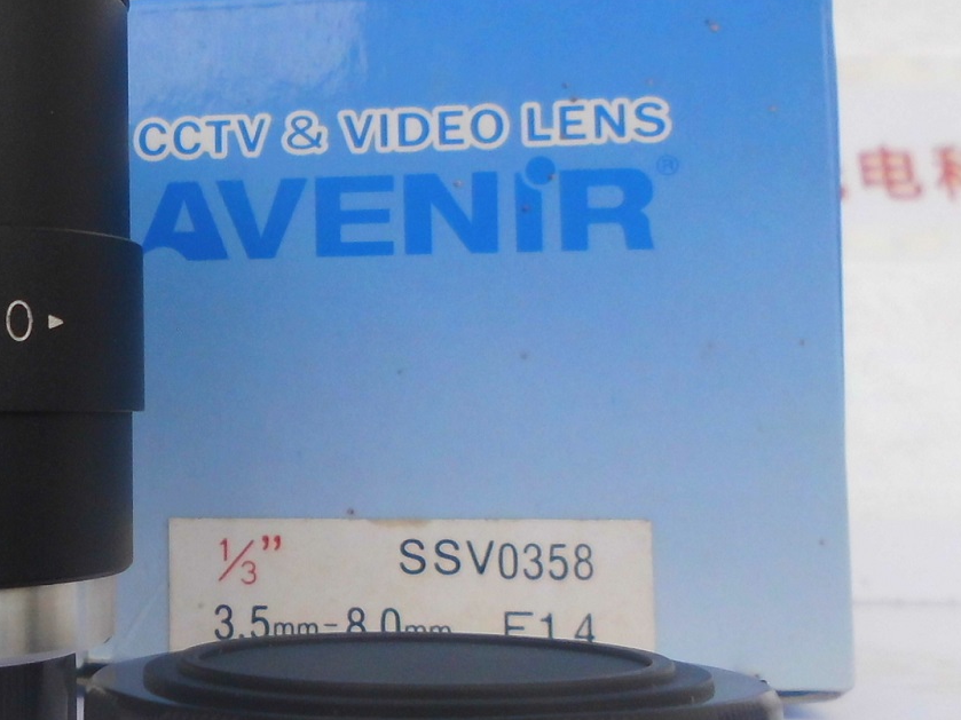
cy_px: 299
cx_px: 112
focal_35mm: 62
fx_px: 1721
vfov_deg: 23.6
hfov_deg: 30.0
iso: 100
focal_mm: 4.6
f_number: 3.2
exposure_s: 1/94
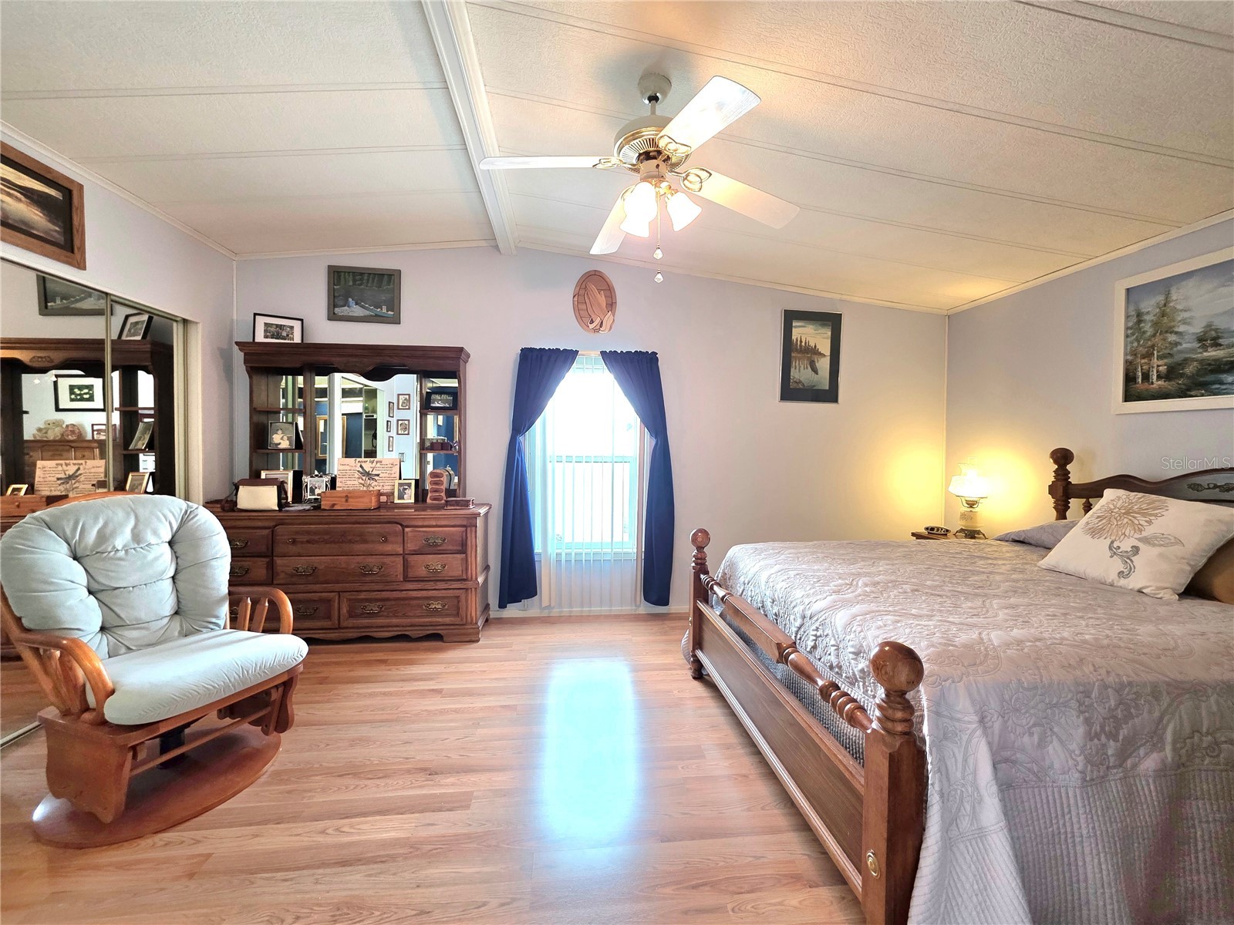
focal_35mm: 13
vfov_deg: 89.9
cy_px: 462
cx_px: 617
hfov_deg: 106.2
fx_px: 463
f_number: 1.9
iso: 160
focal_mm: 2.2
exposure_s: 1/60.2
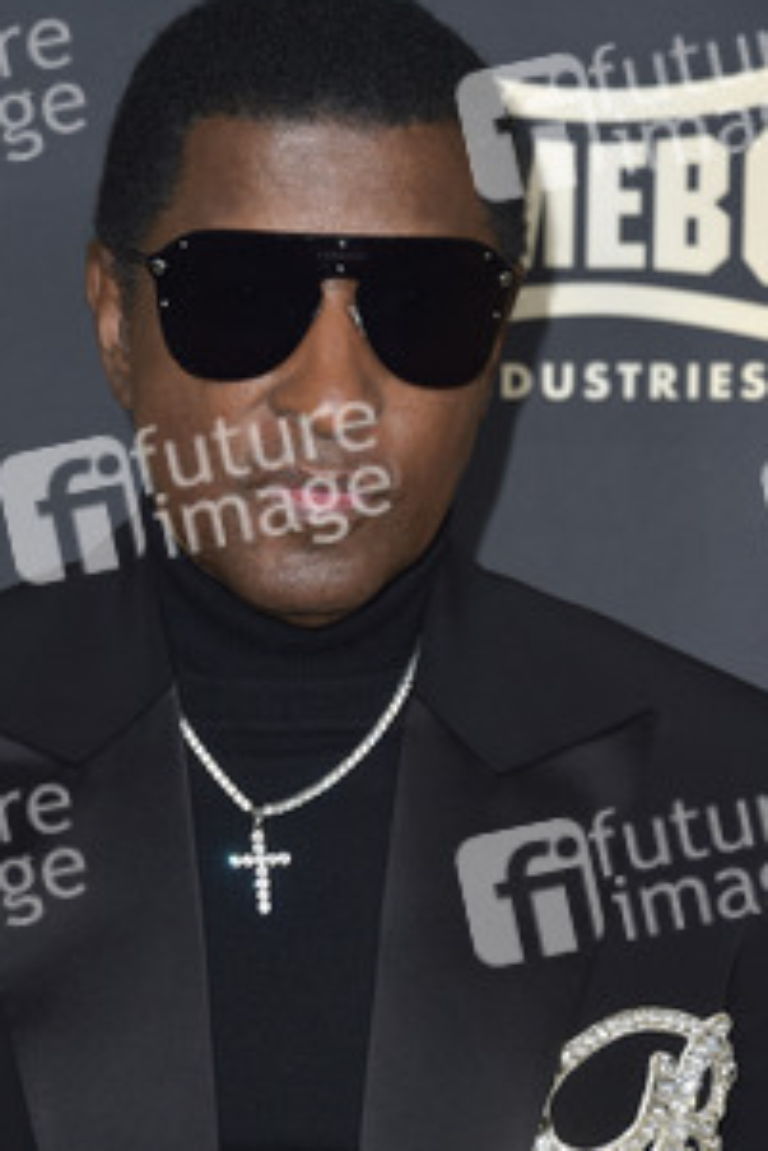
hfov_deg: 8.3
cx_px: 308
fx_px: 5305
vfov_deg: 12.4
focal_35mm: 166
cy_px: 684
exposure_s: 1/250
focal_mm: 125
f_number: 6.3
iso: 320
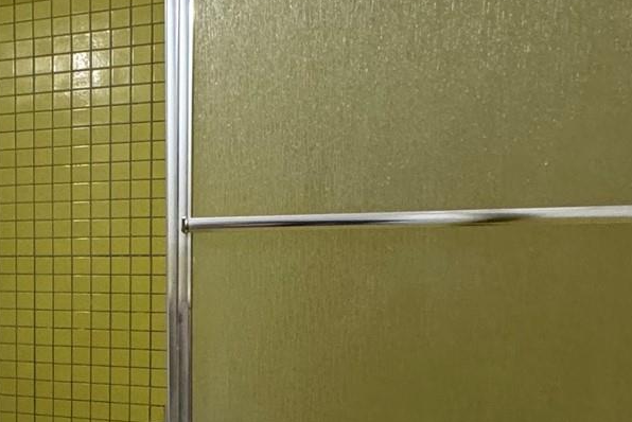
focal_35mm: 50
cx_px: -234
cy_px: 291
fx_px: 878
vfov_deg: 26.8
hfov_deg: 29.7
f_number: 2.2
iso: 250
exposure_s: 1/120
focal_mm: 2.22
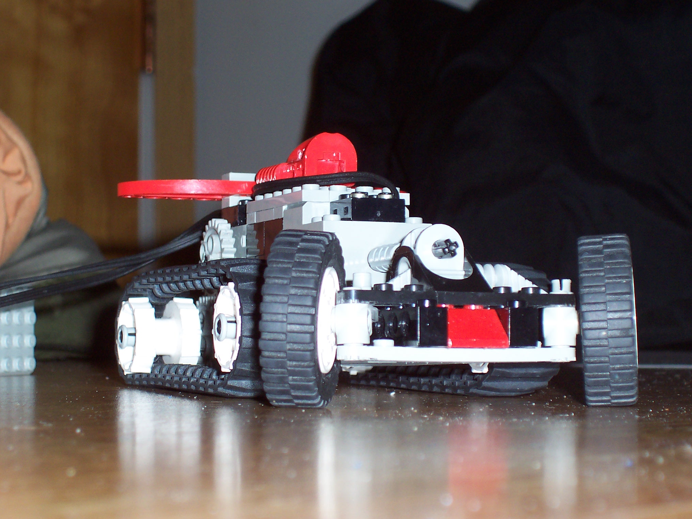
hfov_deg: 17.7
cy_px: 260
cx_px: 346
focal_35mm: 111
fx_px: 2219
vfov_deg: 13.3
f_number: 4.8
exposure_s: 1/90
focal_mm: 16.8
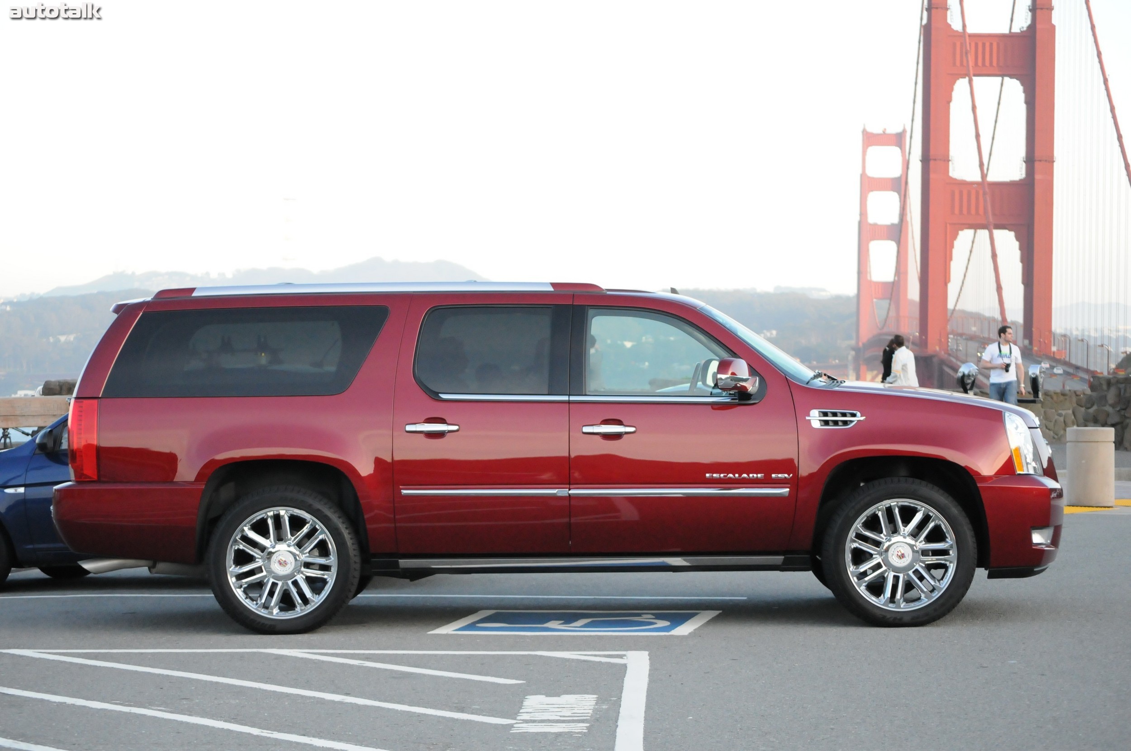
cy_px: 376
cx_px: 566
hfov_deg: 21.9
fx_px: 2918
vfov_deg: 14.7
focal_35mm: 93
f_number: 5
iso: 2000
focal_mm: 62
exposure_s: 1/800
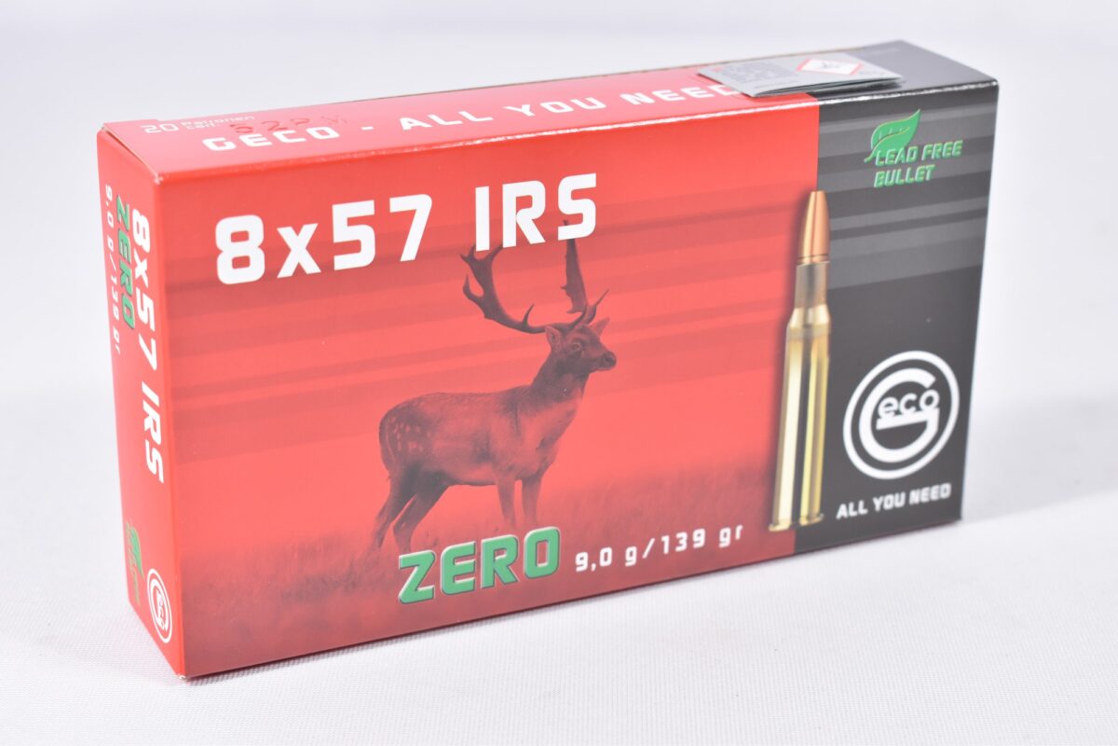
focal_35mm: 72
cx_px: 559
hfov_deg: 28.1
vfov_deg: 18.9
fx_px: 2236
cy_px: 373
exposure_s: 1/40
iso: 640
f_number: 5.3
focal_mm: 48
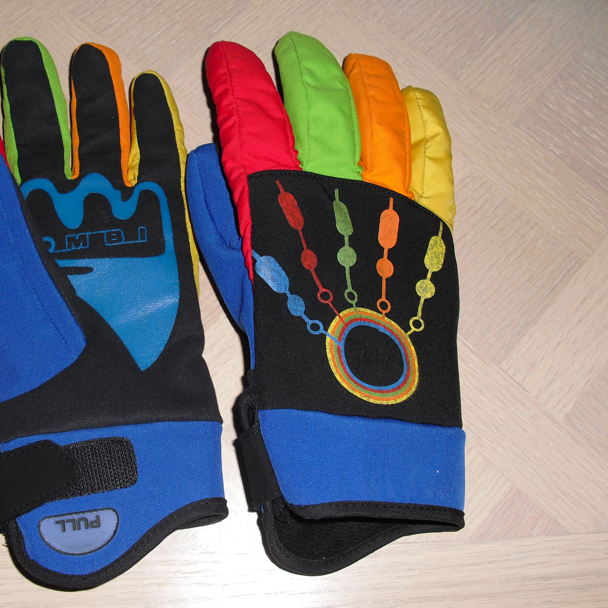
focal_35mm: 43
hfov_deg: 38.7
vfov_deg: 39.2
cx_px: 204
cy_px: 302
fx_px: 854
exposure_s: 1/60
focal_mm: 6.3
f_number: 3.1
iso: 100
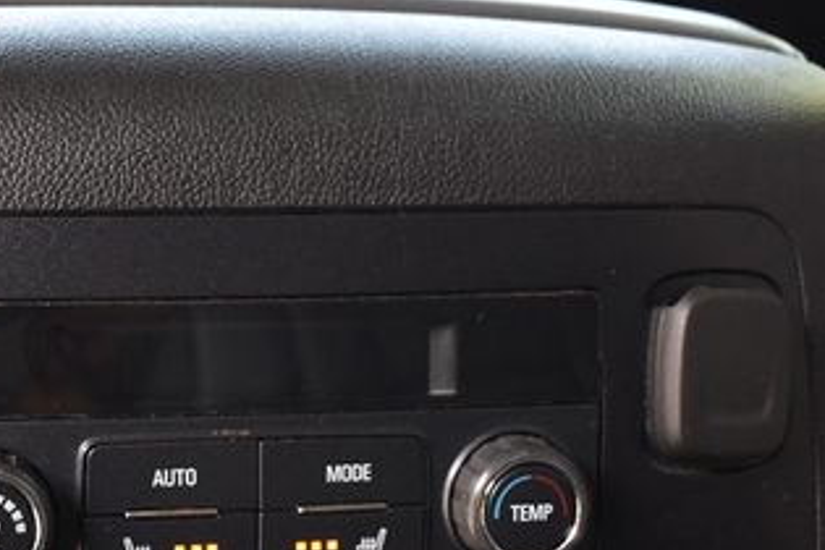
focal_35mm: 67
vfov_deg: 20.3
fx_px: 1535
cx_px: 175
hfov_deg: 29.5
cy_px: 261
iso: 800
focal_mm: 22
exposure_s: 1/125
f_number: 3.8
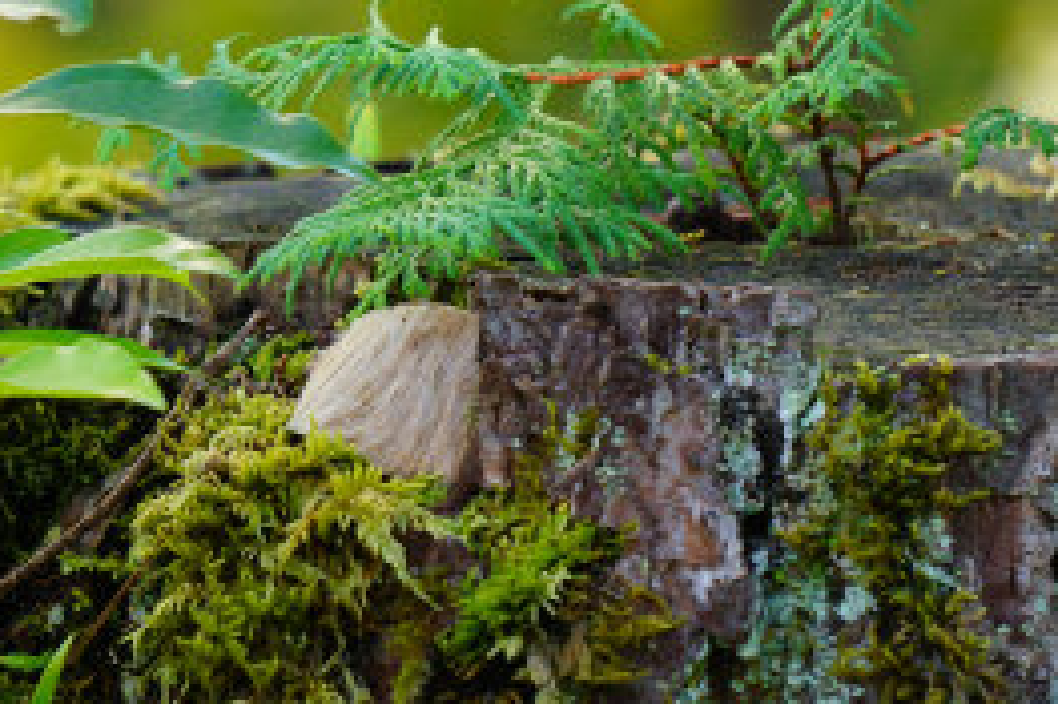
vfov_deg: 4.2
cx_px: 390
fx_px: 9550
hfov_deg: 6.3
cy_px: 336
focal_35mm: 325
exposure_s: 1/160
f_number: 5.6
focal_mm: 93
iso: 200
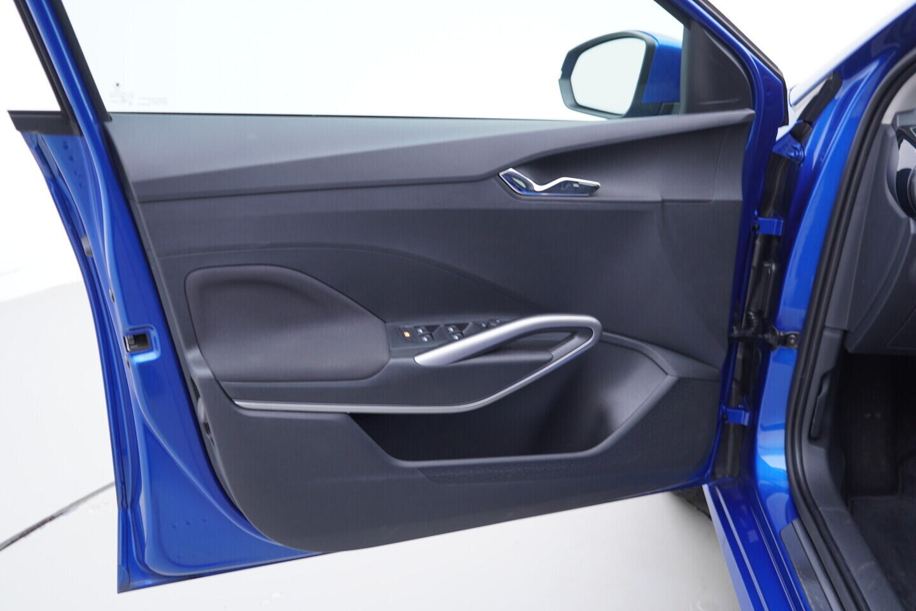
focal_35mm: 36
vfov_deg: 36.9
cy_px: 306
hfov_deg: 53.1
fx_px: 916
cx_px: 458
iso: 160
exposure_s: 1/40
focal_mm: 24
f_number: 2.8
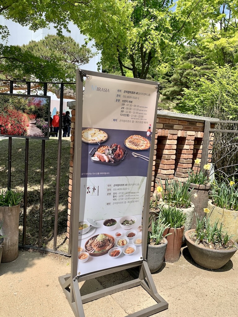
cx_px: 119
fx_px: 238
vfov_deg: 67.3
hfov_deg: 53.1
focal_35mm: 26
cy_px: 158
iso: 25
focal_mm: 4.25
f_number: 1.8
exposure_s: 1/1748
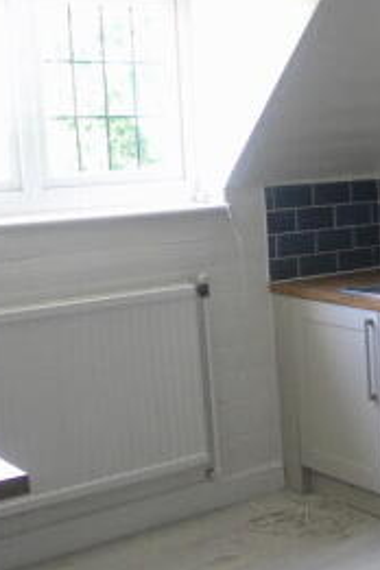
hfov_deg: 18.1
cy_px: 316
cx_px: 606
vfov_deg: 30.9
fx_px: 1029
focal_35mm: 65
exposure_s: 1/60
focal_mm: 5
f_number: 3.5
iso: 384
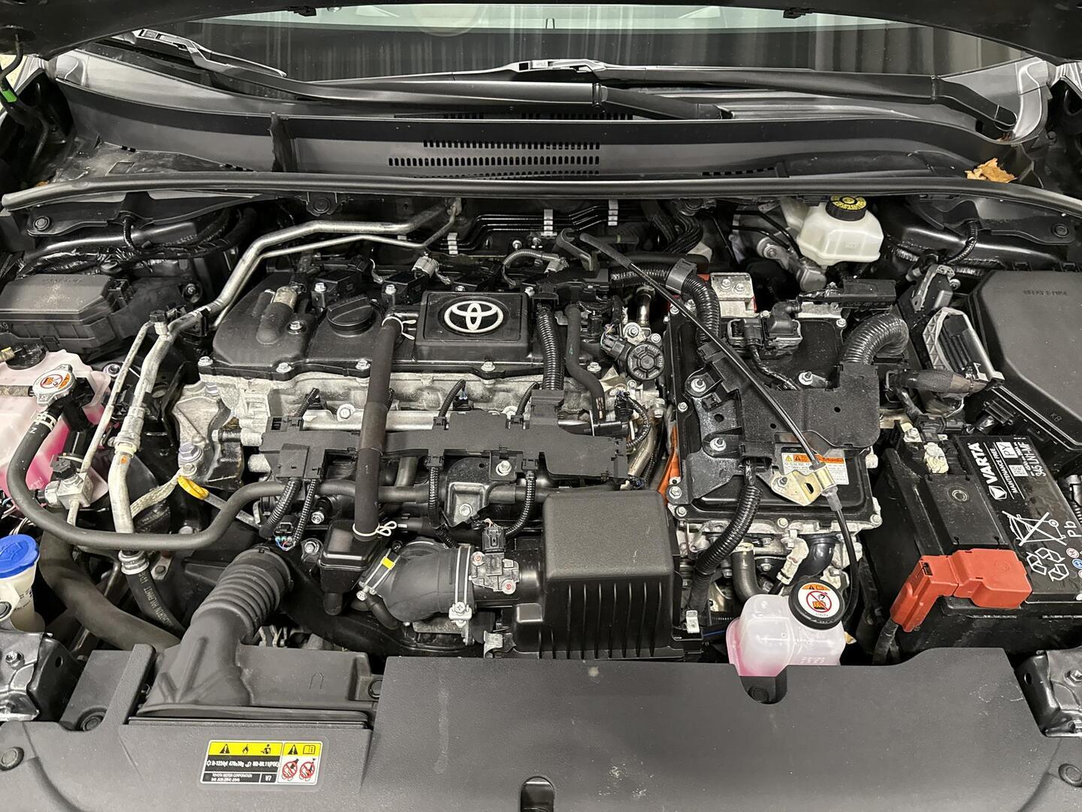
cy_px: 406
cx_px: 541
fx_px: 750
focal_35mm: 24
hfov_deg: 71.6
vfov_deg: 56.8
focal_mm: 6.76
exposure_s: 1/50
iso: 640
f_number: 1.78
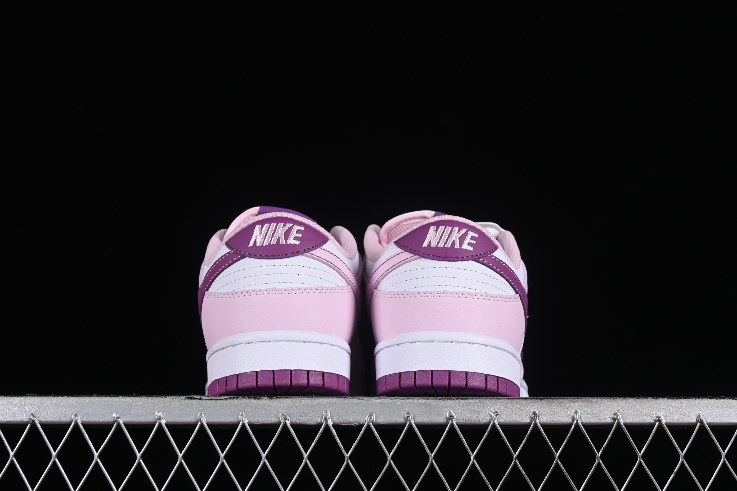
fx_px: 1535
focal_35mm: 75
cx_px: 368
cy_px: 246
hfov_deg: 27.0
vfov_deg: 18.2
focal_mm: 50
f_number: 8
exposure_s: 1/80
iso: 160
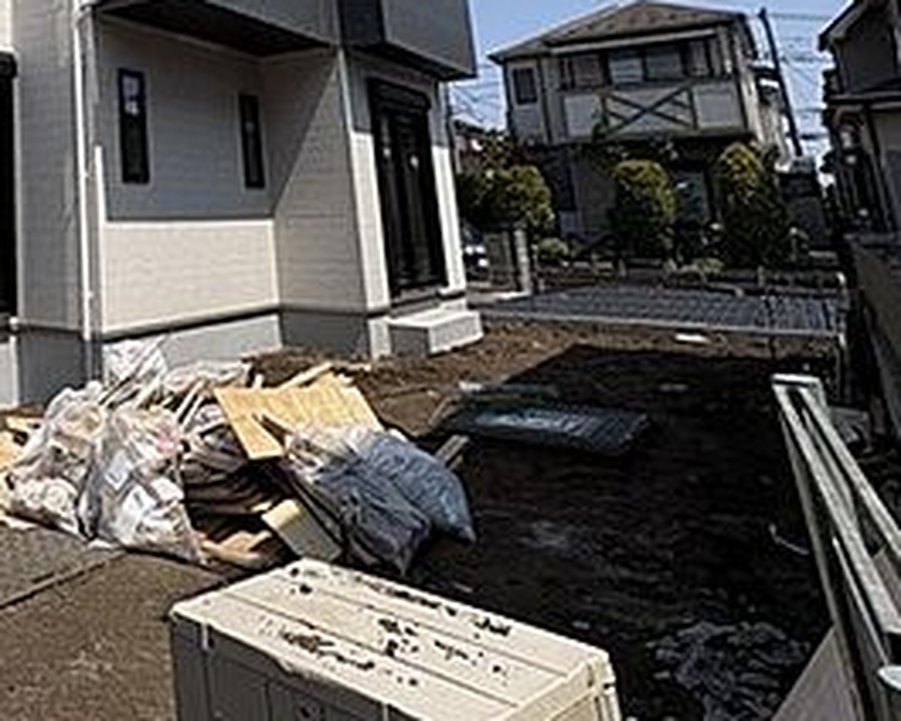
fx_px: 853
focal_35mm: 32
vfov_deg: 41.3
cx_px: -41
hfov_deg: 45.1
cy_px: 43
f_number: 2.2
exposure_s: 1/2985
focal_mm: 2.22
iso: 50
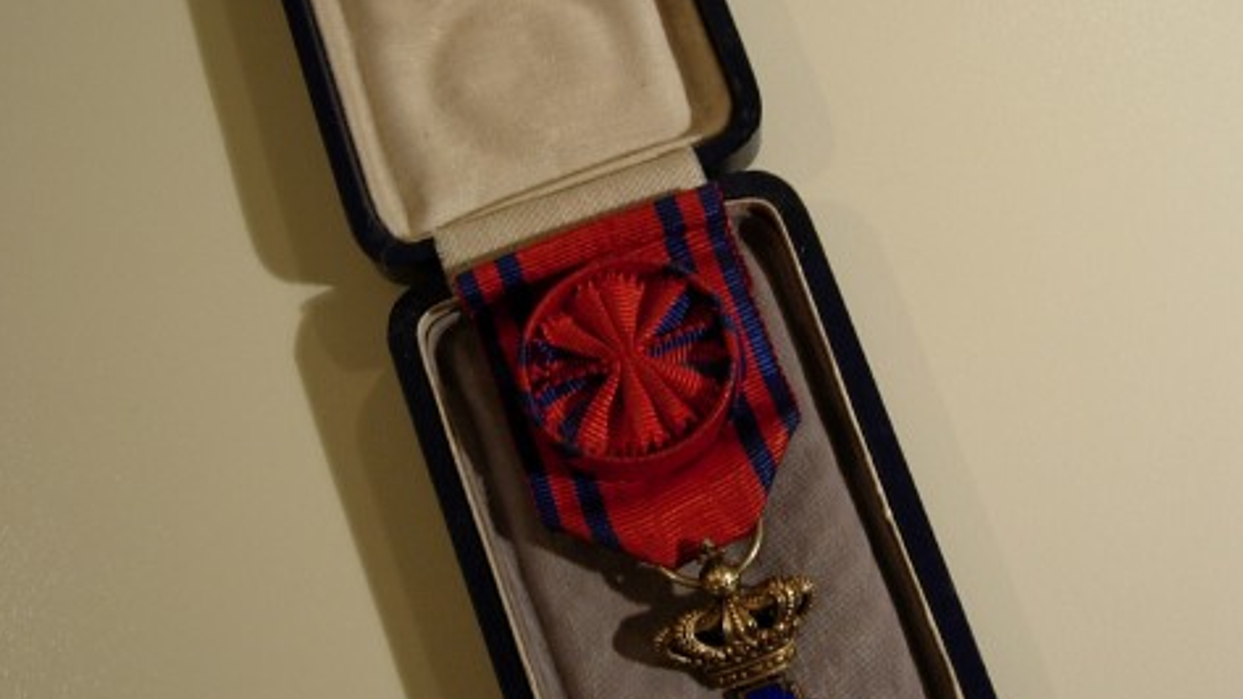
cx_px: 620
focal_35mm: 56
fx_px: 1846
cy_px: 315
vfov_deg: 21.4
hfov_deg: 37.2
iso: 64
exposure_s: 1/46.5
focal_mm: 7.8
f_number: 2.8
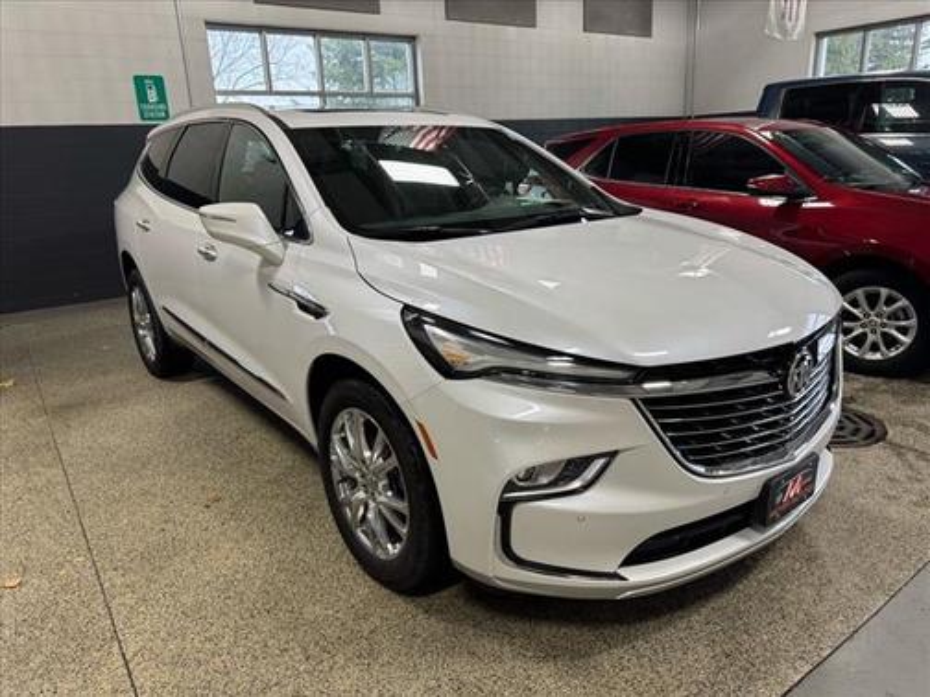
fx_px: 645
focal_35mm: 24
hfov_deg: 71.6
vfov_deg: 56.8
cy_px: 348
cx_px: 465
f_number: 1.78
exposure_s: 1/120
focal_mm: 6.76
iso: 160
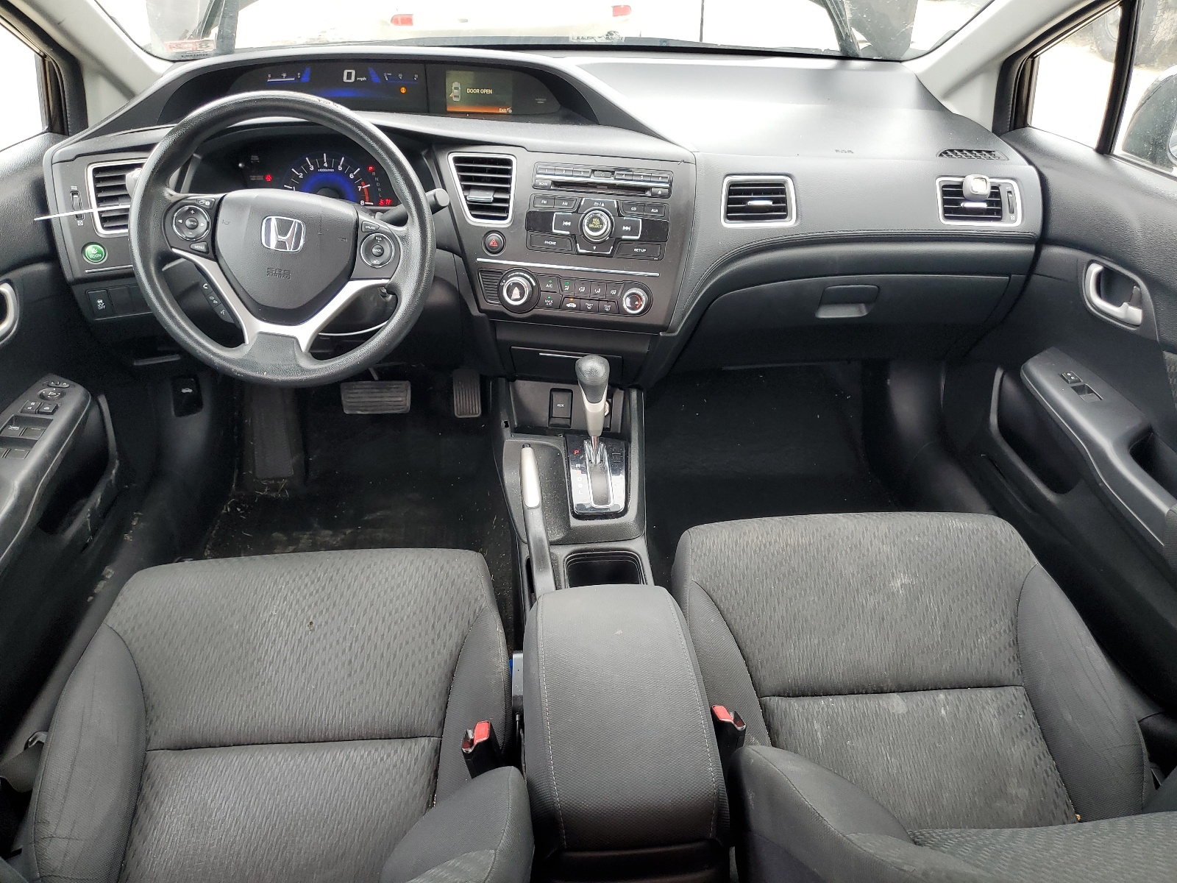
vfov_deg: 53.1
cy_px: 442
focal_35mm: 26
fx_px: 884
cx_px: 588
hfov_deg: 67.3
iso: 55
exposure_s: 1/120
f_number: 1.5
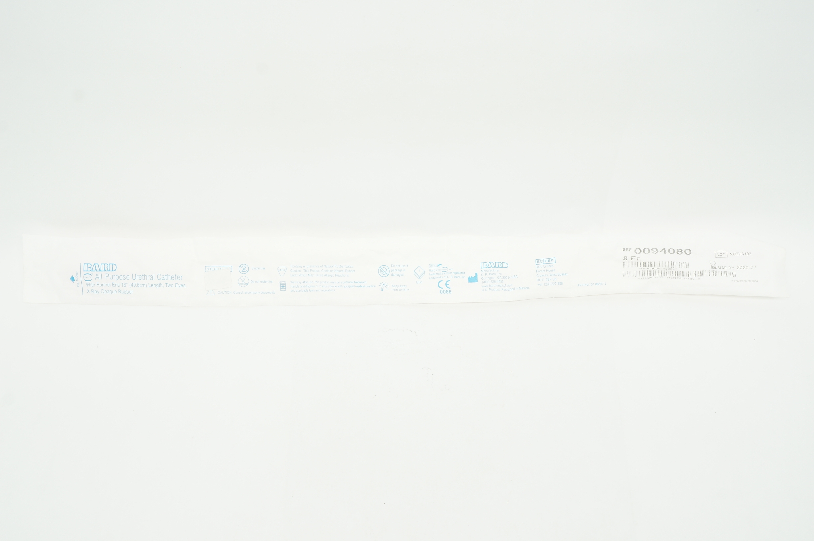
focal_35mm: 36
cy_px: 270
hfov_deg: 53.2
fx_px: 813
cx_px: 407
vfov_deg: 36.8
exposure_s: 1/15
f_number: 11
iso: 400
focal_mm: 24
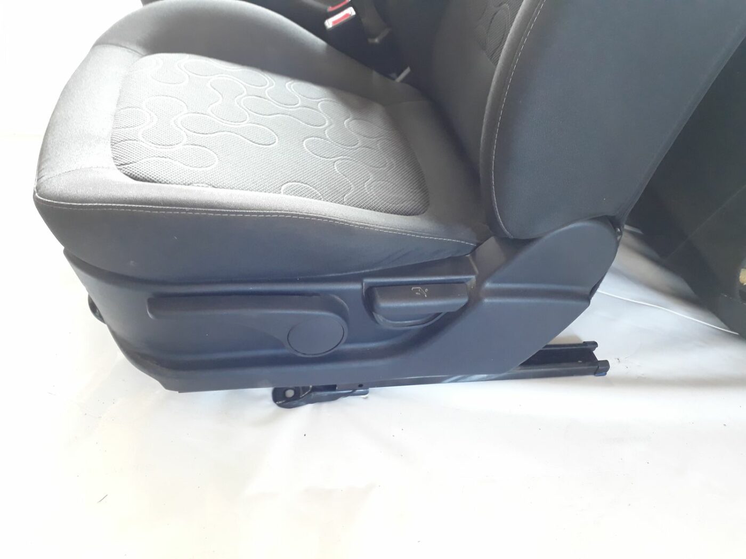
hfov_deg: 65.3
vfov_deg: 51.4
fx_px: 582
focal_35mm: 27
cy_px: 280
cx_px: 373
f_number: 1.9
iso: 160
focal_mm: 3.6
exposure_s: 1/17
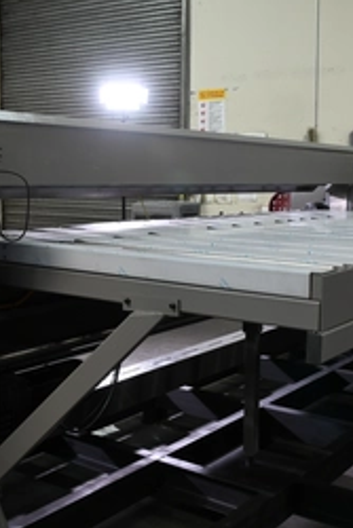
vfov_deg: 41.1
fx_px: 705
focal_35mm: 48
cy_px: 252
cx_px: 220
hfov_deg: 28.0
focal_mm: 20
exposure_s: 1/8
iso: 400
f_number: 8
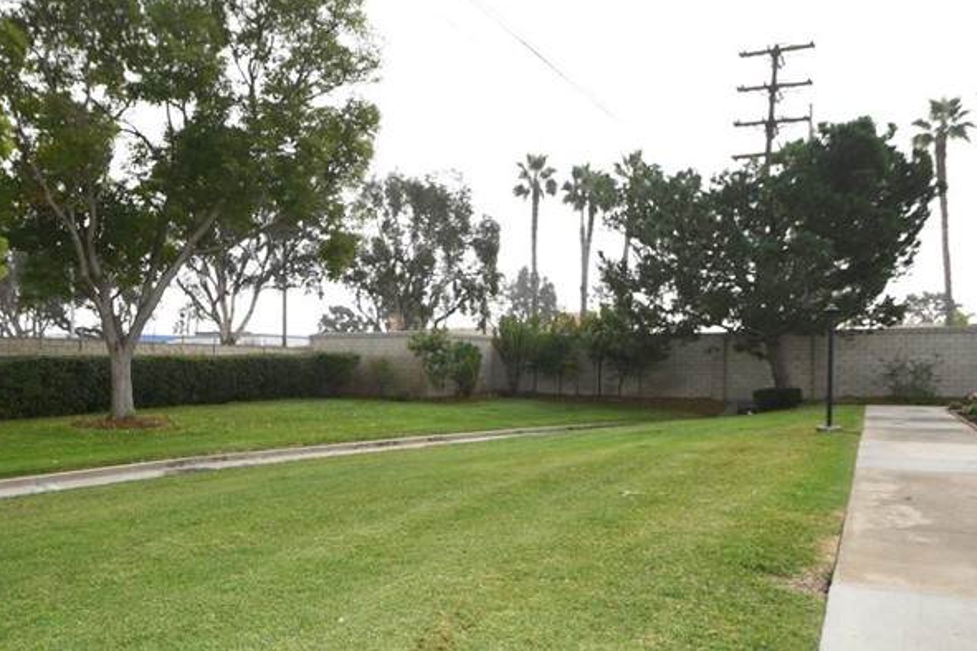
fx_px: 706
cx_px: 407
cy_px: 397
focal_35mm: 26
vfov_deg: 49.2
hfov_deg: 68.9
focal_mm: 10
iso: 100
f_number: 6.3
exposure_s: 1/160
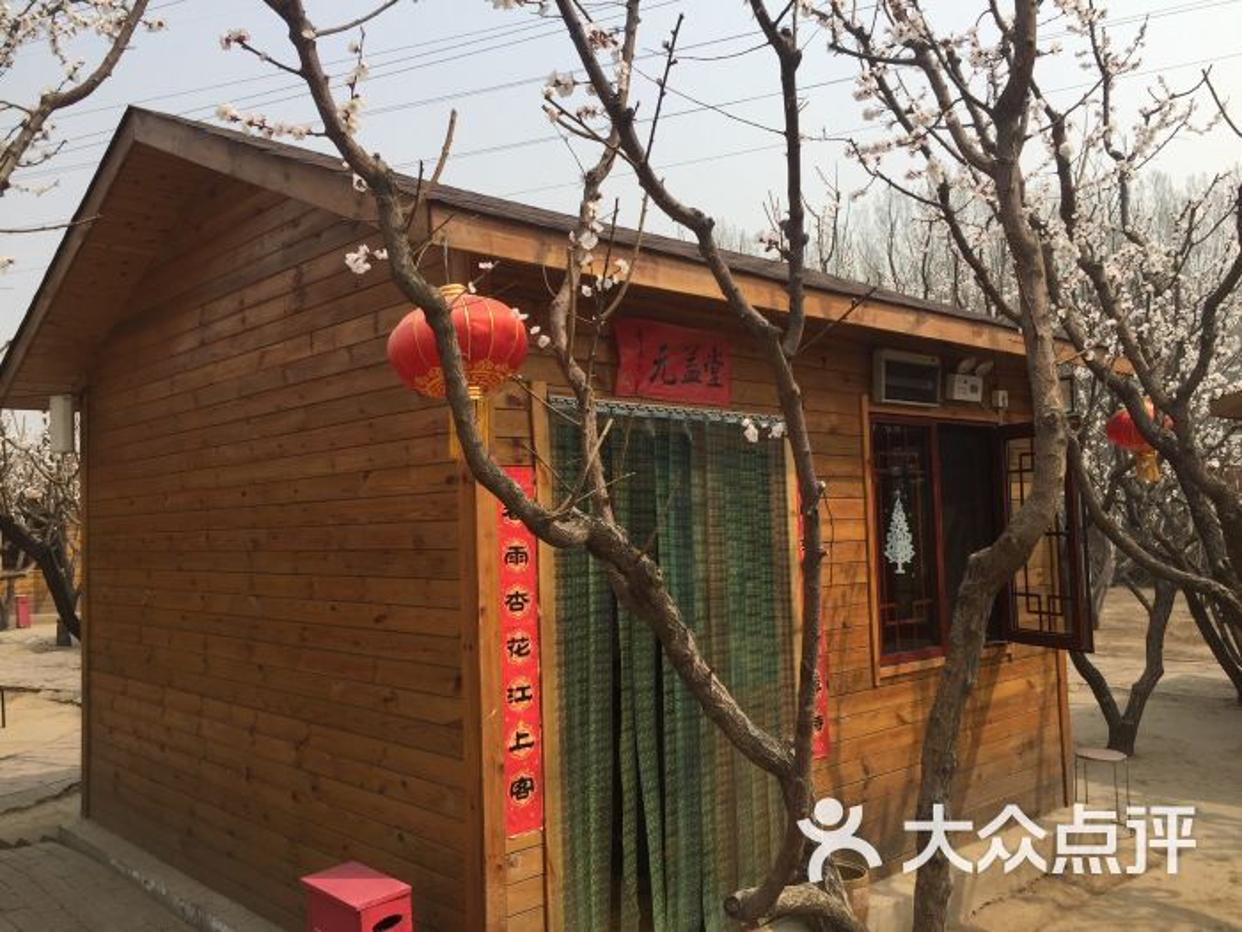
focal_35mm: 29
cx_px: 621
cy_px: 466
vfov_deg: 48.2
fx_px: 1041
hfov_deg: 61.7
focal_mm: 4.15
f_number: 2.2
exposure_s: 1/1883
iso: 32
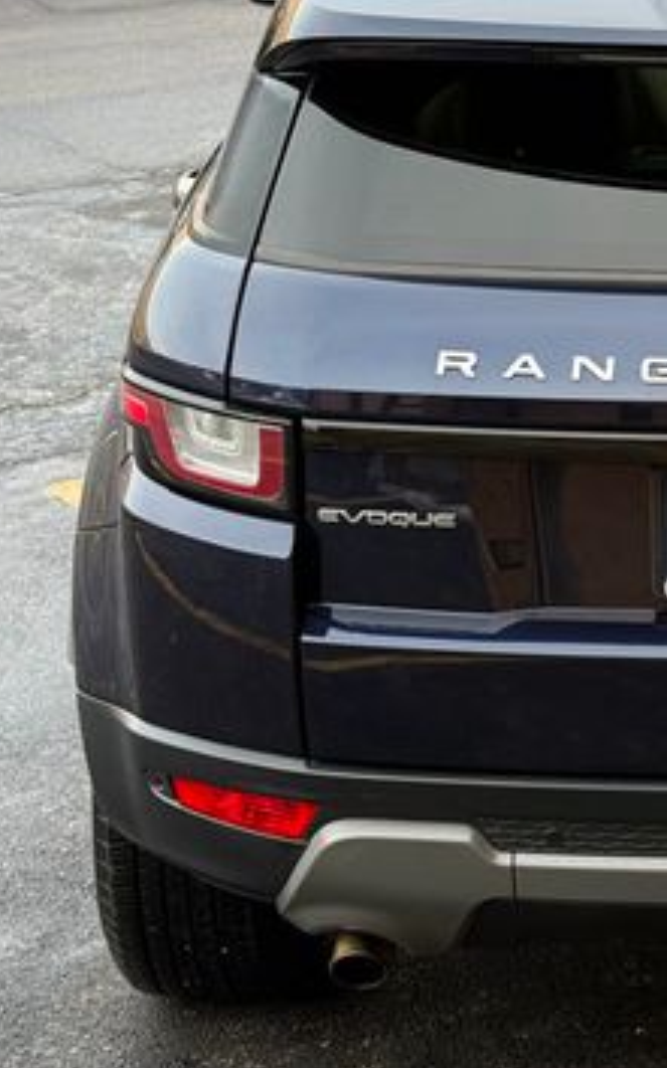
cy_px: 383
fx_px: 2678
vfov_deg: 22.5
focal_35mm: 92
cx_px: 821
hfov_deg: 13.8
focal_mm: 6.76
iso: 64
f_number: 1.78
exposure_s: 1/523
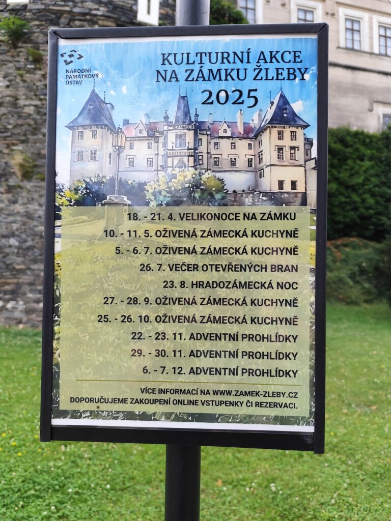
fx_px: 346
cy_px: 260
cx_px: 196
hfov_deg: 58.9
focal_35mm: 23
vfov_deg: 73.9
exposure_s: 1/140
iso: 50
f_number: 1.65
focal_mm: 6.19
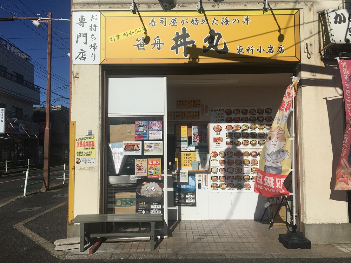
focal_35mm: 29
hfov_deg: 61.7
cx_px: 176
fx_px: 294
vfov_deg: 48.2
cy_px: 132
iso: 25
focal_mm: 4.15
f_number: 2.2
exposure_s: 1/5917
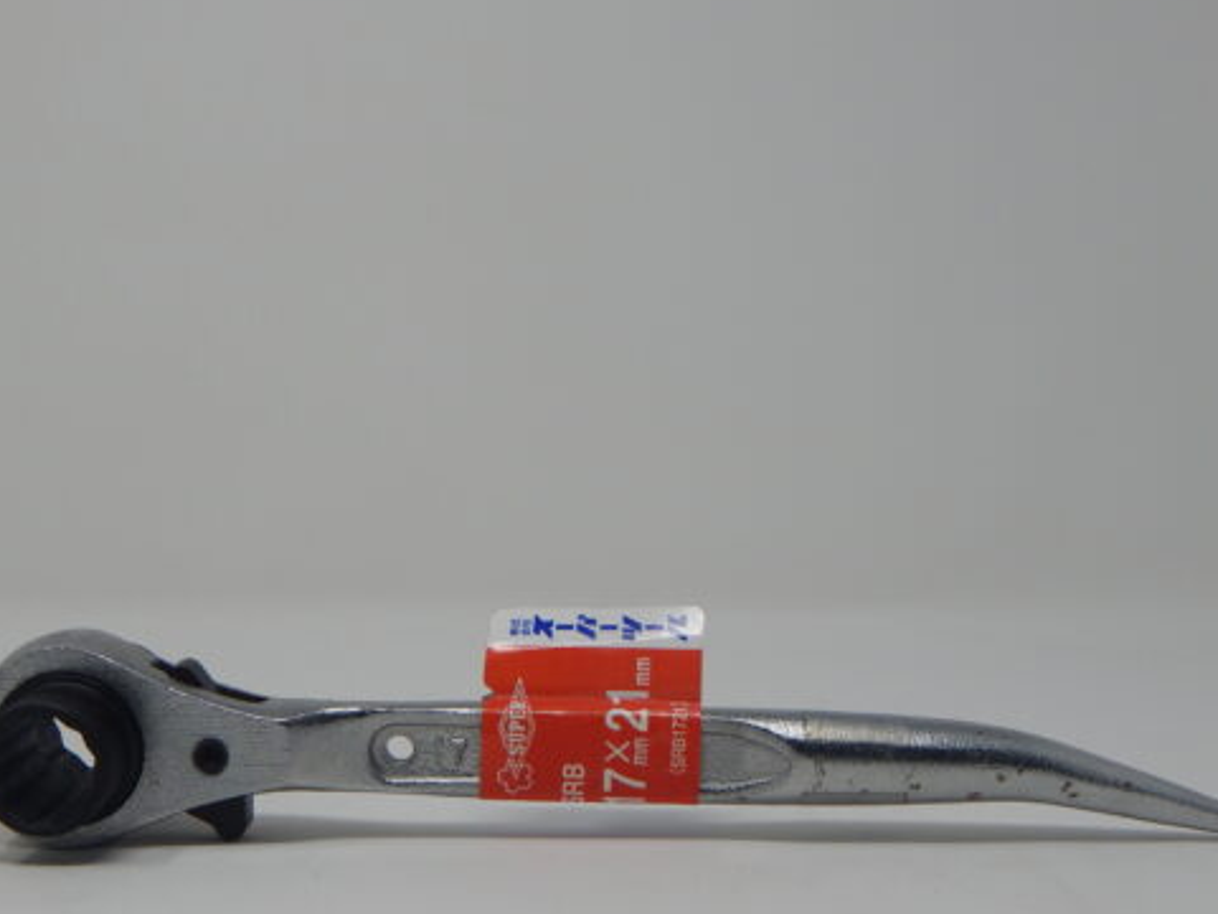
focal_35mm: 60
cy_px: 490
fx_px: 2111
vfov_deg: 24.4
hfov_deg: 32.2
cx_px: 619
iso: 125
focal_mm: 8.6
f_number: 3.7
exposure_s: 1/160
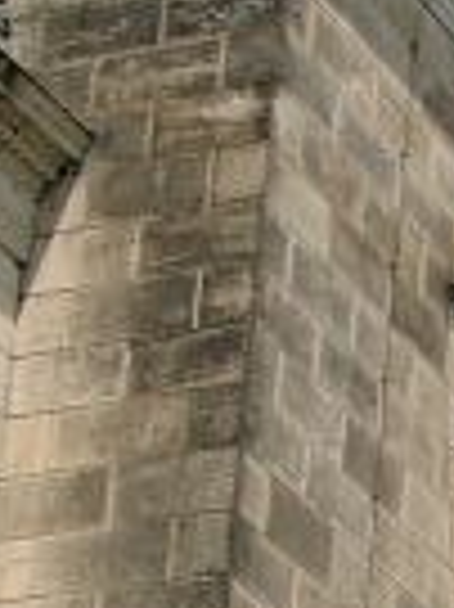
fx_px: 3538
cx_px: 863
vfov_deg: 9.5
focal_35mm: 202
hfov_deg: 7.1
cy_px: 892
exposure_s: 1/531
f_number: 5.6
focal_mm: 7.13
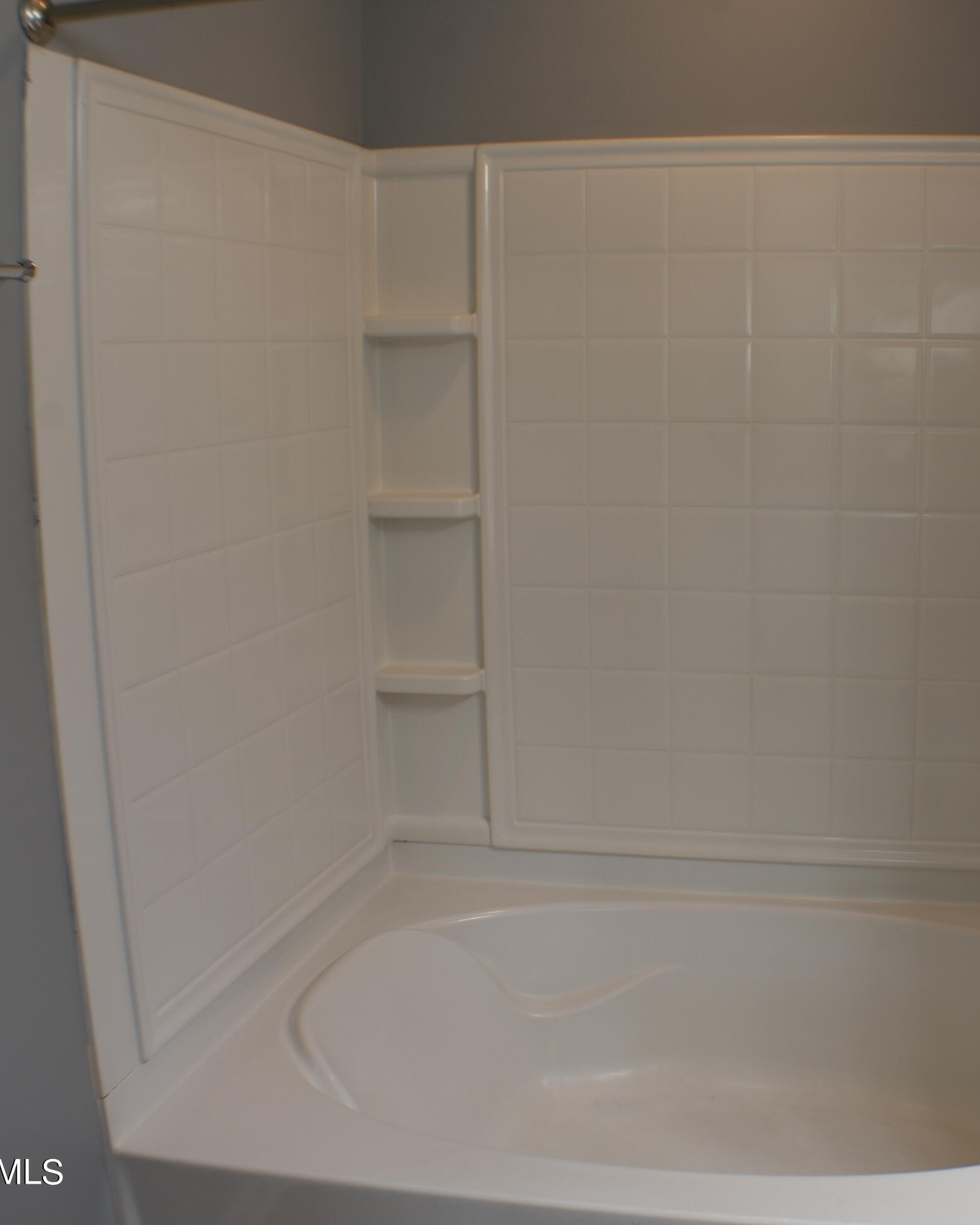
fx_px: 1849
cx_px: 759
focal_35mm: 51
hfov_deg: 29.1
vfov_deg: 36.7
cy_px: 612
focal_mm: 24
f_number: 7.1
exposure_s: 1/4
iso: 100
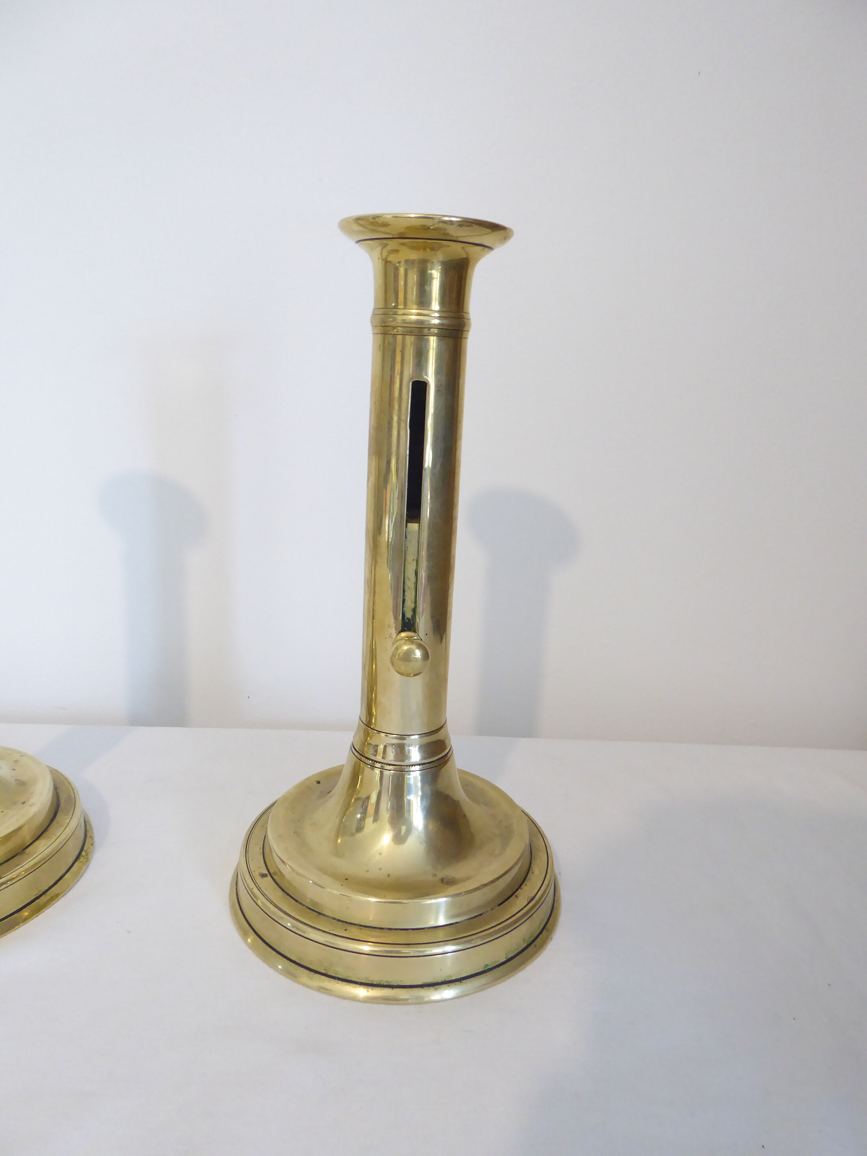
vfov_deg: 69.4
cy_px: 578
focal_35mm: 25
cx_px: 434
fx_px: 835
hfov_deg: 54.9
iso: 400
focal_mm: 4.3
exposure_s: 1/20
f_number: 3.3
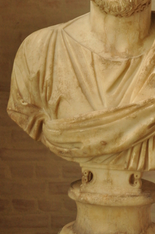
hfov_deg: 13.1
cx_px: 116
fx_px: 674
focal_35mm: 104
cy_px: 48
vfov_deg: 19.5
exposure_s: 1/30
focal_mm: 42
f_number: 4.5
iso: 1000
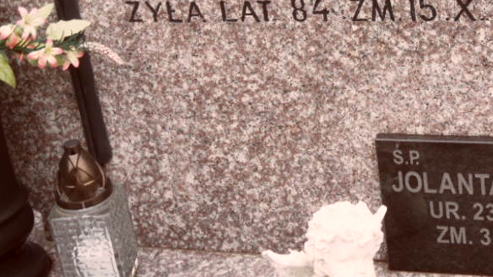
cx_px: 420
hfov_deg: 26.8
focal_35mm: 77
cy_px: -3
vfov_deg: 15.4
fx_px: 1006
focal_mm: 6.5
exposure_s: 1/90
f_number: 3.6
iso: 100
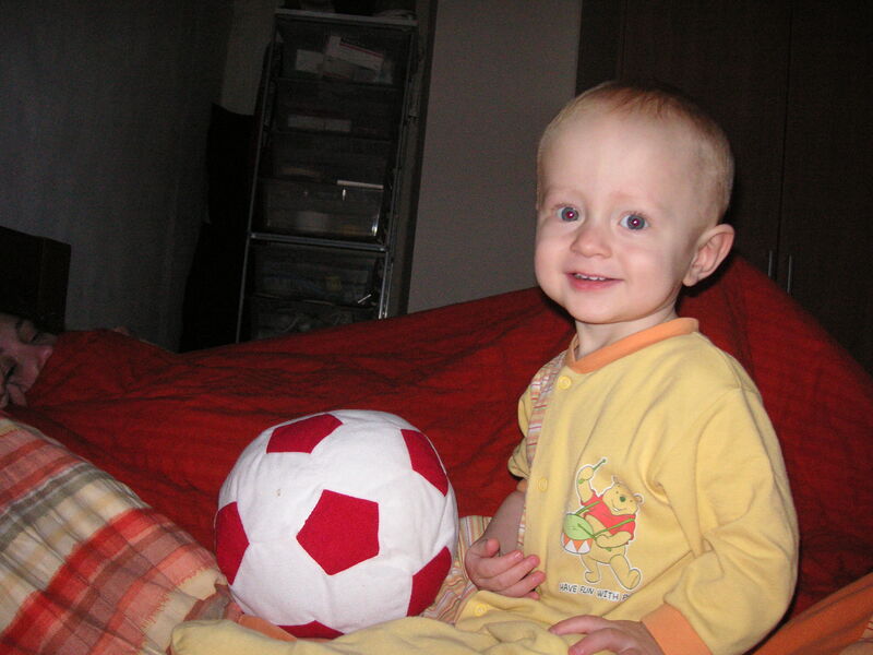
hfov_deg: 50.1
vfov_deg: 38.7
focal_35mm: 37
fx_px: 933
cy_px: 328
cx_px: 436
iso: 160
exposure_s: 1/45
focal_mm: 6.1
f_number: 2.8
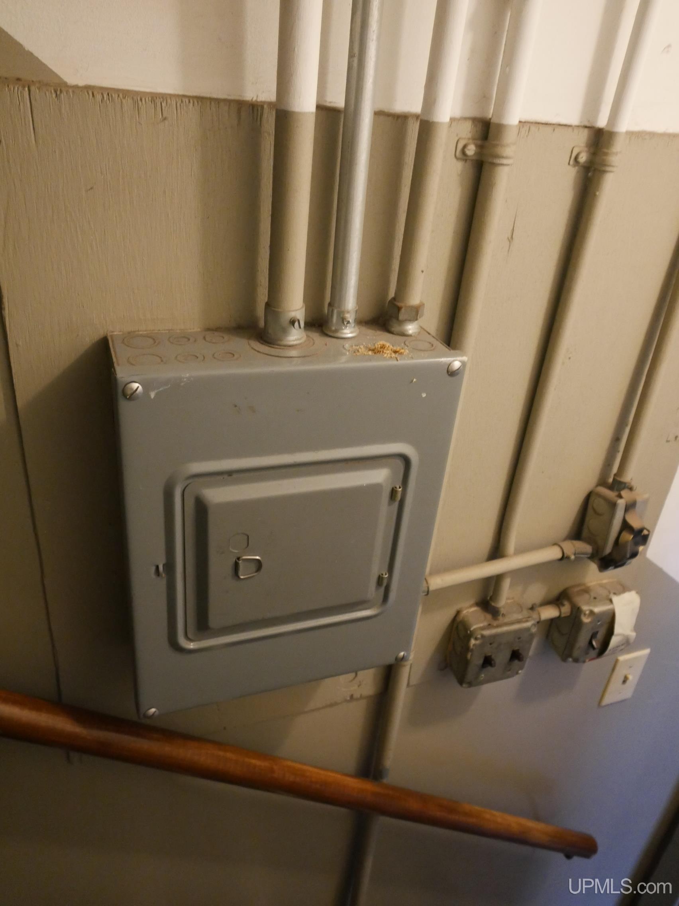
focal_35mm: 26
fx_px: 680
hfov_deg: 53.1
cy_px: 453
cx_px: 340
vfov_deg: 67.3
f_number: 4
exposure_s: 1/60
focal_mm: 13
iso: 3200
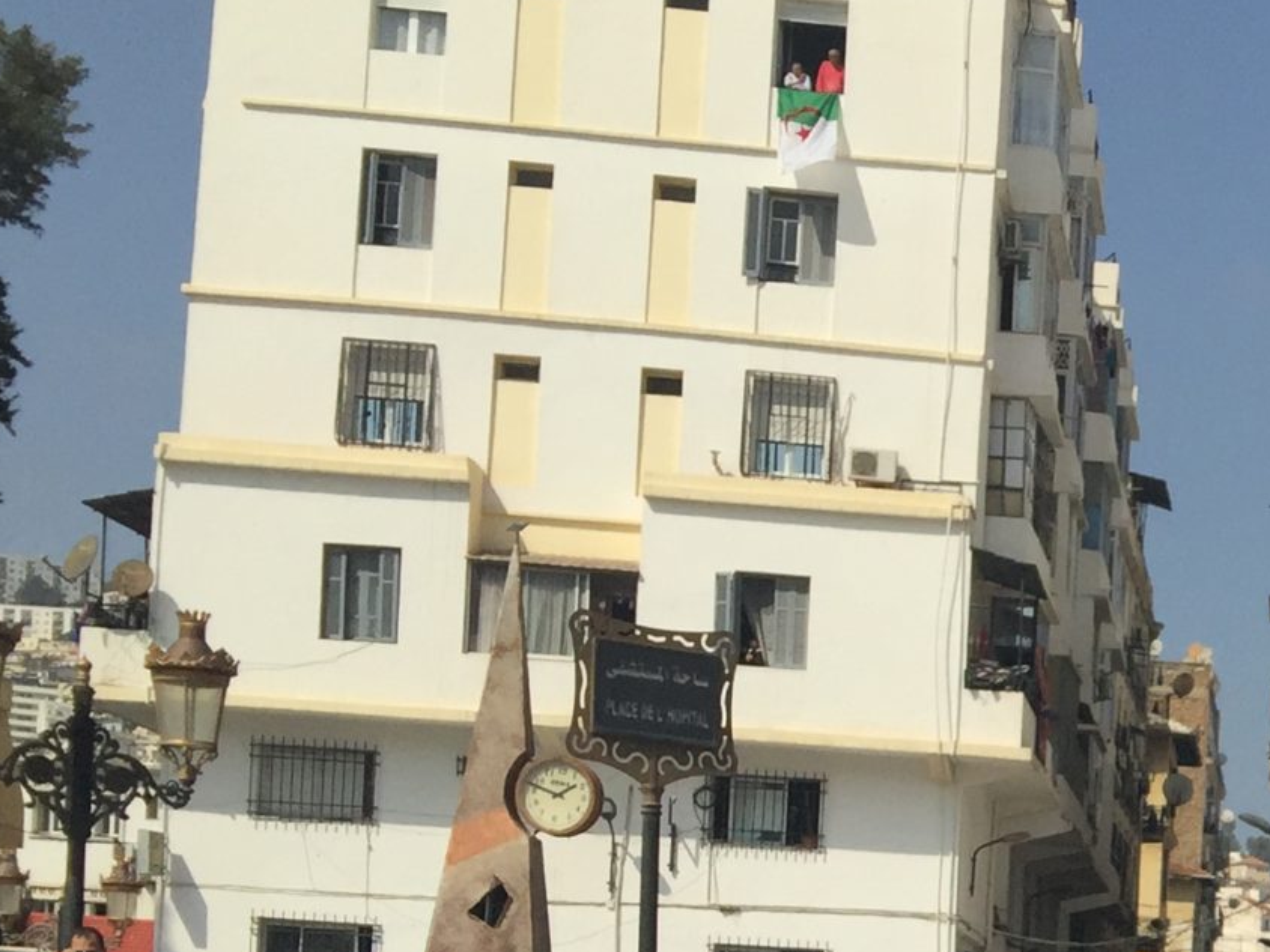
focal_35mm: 88
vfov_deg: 16.0
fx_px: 3229
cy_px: 1215
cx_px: 1733
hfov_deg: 20.1
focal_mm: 4.15
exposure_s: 1/4950
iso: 32
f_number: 2.2
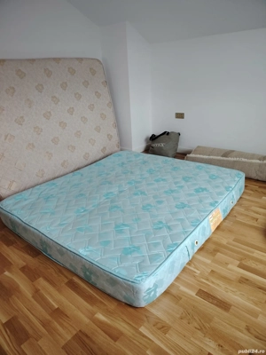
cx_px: 133
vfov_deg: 71.6
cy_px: 178
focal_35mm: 24
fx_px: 246
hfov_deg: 56.8
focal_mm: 5.25
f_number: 1.75
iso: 2113
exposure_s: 1/100
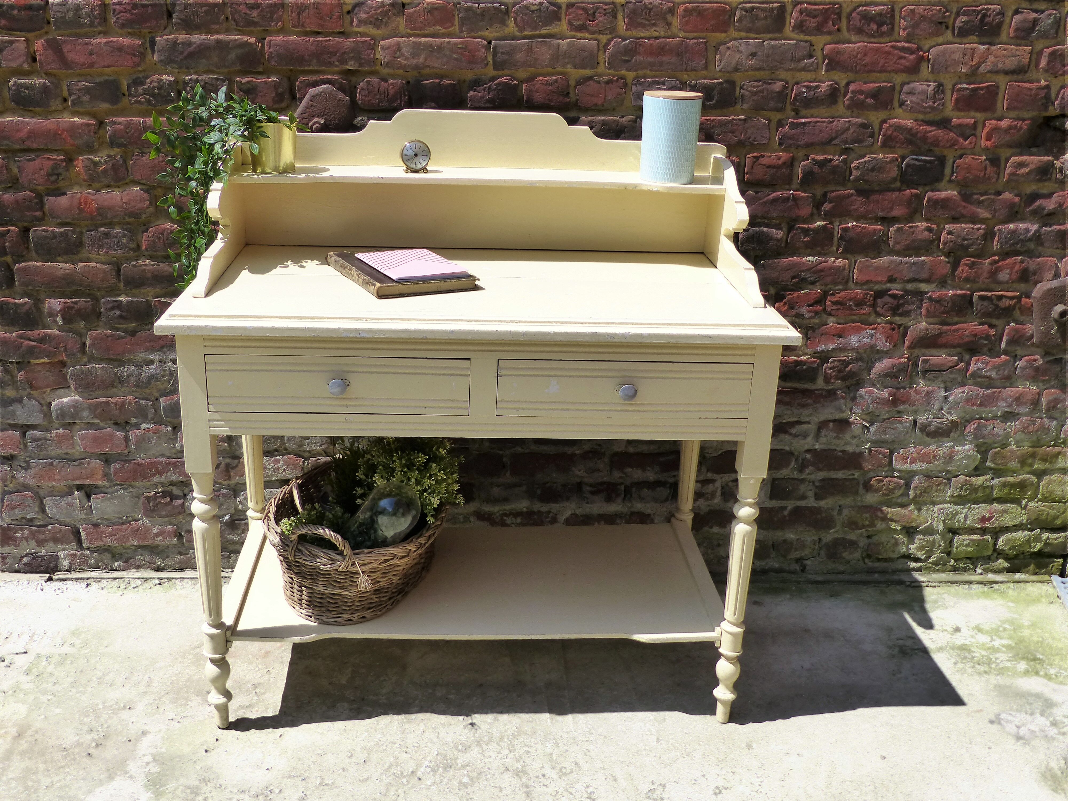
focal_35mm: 36
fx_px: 1111
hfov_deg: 51.4
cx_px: 534
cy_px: 400
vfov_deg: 39.7
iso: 200
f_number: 2.8
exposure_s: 1/2000
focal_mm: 6.3
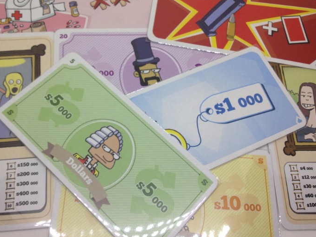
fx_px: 374
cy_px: 107
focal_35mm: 41
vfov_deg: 35.1
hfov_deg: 45.7
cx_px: 138
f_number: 2.4
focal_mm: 4.28
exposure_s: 1/24
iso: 50
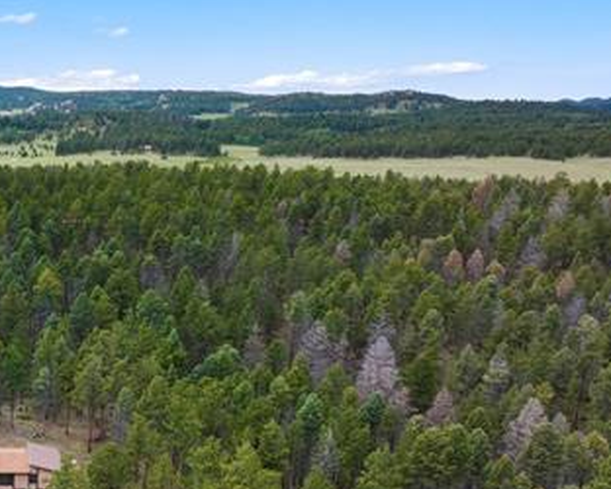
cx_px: 14
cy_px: 389
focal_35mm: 48
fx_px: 869
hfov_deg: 35.4
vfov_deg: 30.7
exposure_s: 1/15
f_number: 9
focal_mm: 12.29
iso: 100
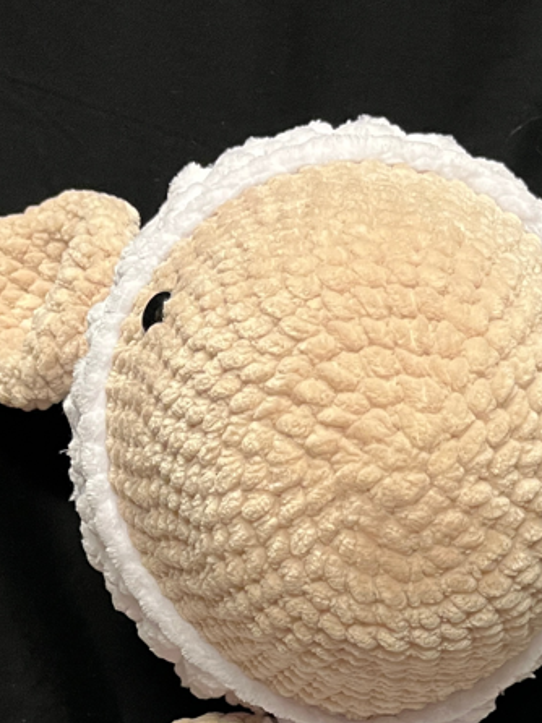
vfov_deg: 26.1
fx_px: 1463
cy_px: 757
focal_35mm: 70
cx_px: 411
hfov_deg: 20.8
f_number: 1.6
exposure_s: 1/60
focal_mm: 5.1
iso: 250
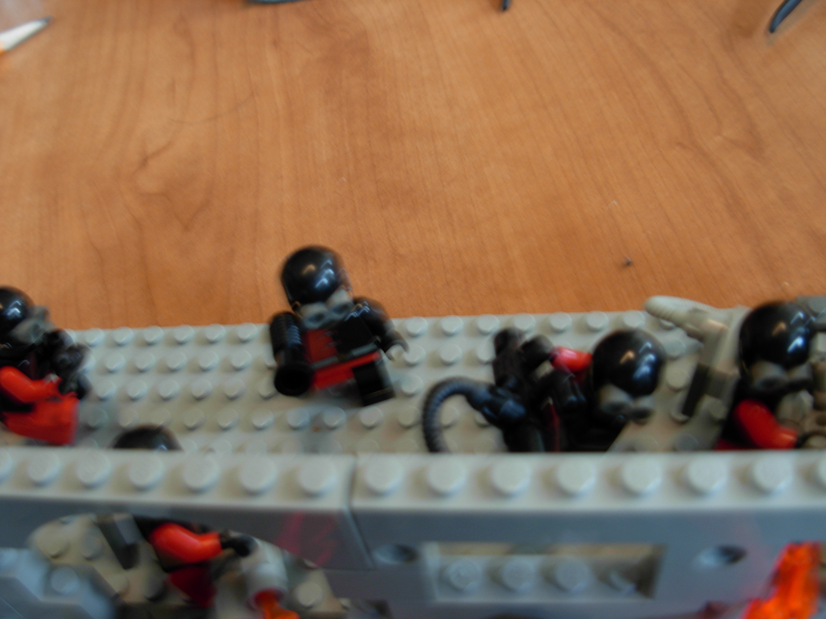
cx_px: 413
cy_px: 310
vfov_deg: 37.7
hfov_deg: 49.0
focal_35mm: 38
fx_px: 907
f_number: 2.9
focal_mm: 6.3
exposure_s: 1/8.4
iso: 79
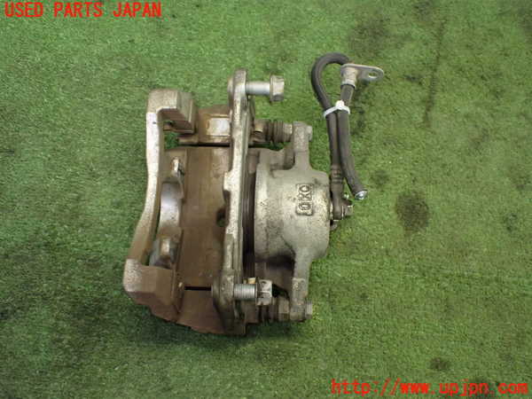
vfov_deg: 46.8
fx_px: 461
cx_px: 266
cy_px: 200
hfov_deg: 60.0
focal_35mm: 30
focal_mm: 5.4
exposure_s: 1/125
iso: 640
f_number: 2.3
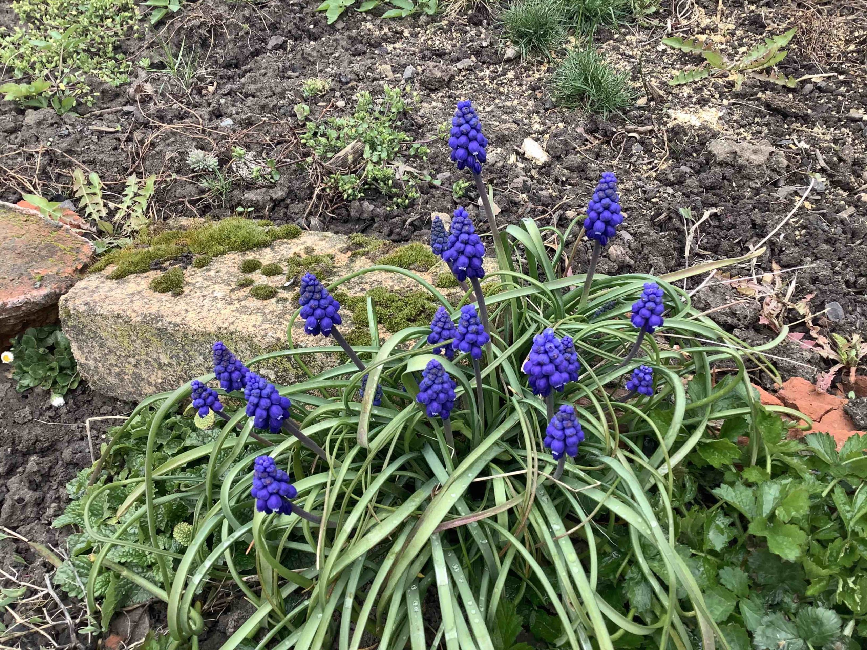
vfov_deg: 45.4
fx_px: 776
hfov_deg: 58.4
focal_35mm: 31
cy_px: 325
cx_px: 434
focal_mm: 3.3
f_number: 2.4
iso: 25
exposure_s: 1/122
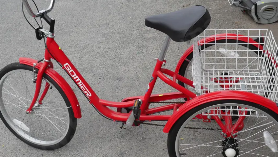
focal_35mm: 50
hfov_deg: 41.3
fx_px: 369
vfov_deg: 24.0
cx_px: 146
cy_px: 76
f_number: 7.1
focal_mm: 19
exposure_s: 1/250
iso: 200
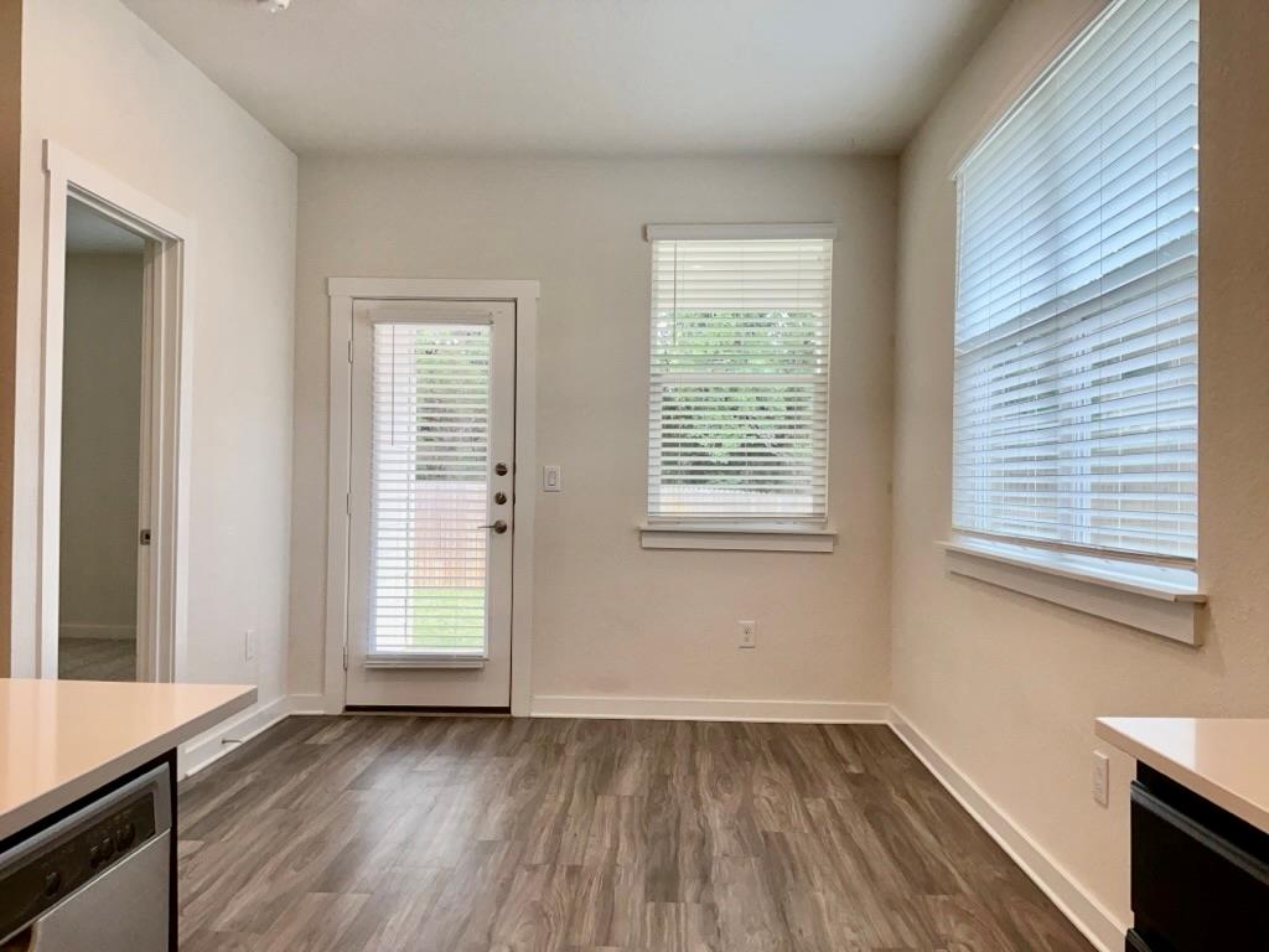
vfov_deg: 51.4
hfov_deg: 65.3
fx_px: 990
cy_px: 476
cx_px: 634
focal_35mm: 27
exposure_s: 1/120
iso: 40
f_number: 1.8
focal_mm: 3
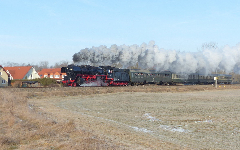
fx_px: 464
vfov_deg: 18.4
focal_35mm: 71
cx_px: 120
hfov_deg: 29.0
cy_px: 69
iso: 100
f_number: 4
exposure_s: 1/800
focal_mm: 11.9
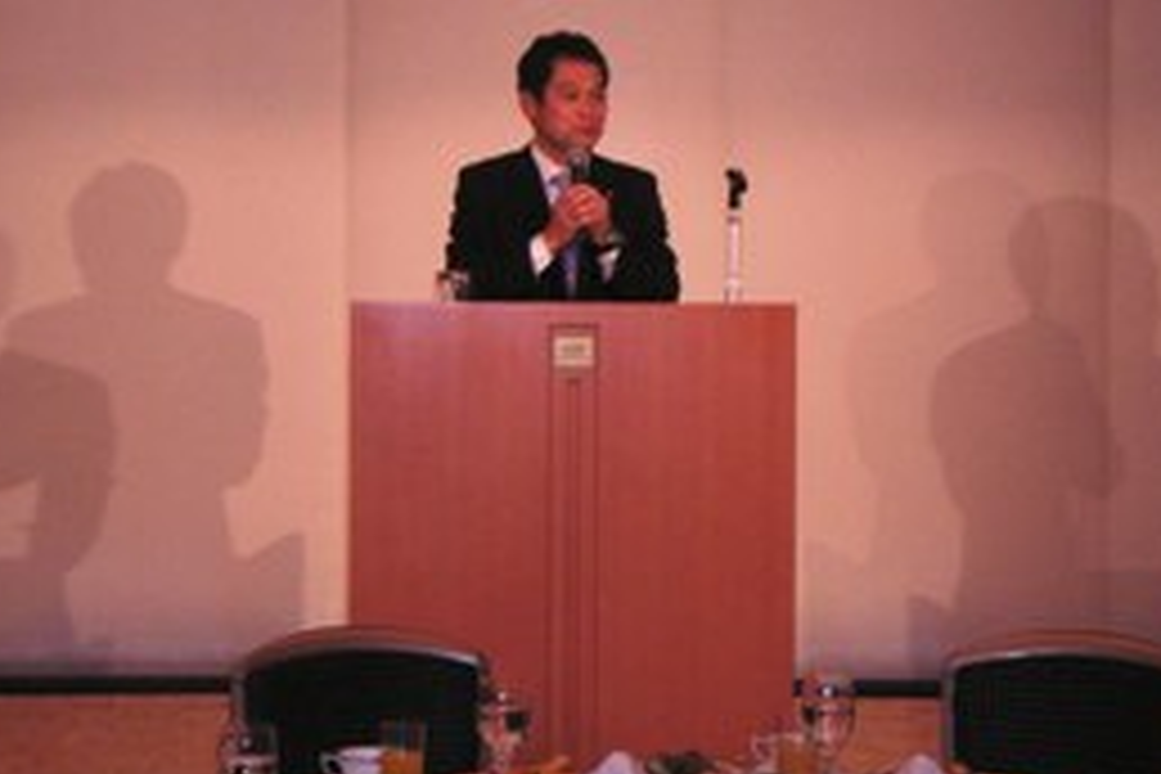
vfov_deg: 10.5
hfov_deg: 15.8
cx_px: 576
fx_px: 4192
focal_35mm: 130
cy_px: 212
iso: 160
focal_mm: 14
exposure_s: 1/90
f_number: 4
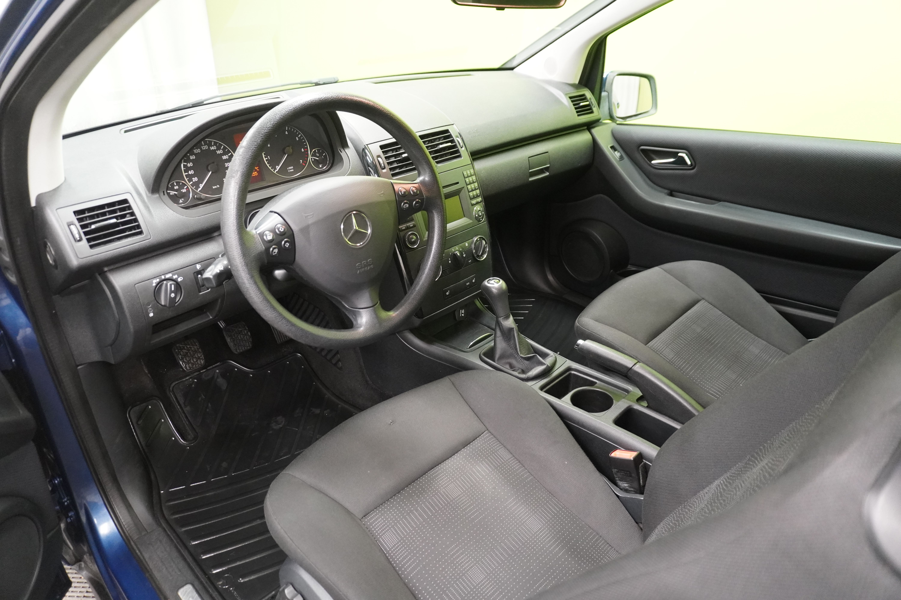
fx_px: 601
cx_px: 450
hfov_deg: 73.7
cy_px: 300
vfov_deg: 53.1
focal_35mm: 24
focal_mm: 16
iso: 2500
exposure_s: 1/30
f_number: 3.5
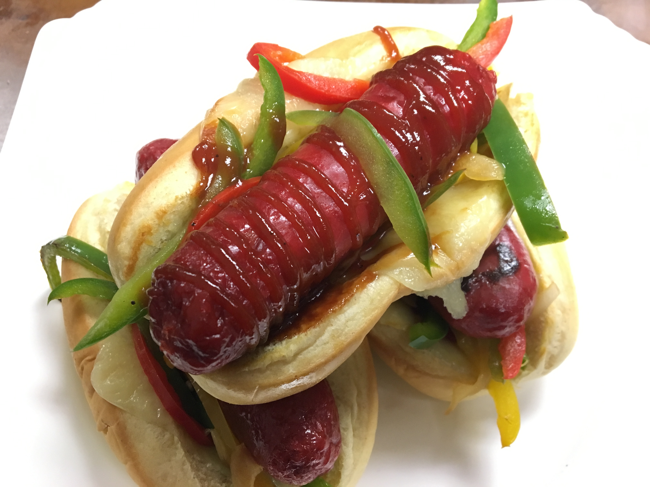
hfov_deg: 61.7
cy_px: 244
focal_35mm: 29
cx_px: 325
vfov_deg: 48.2
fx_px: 545
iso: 200
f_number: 2.2
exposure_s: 1/30
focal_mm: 4.15
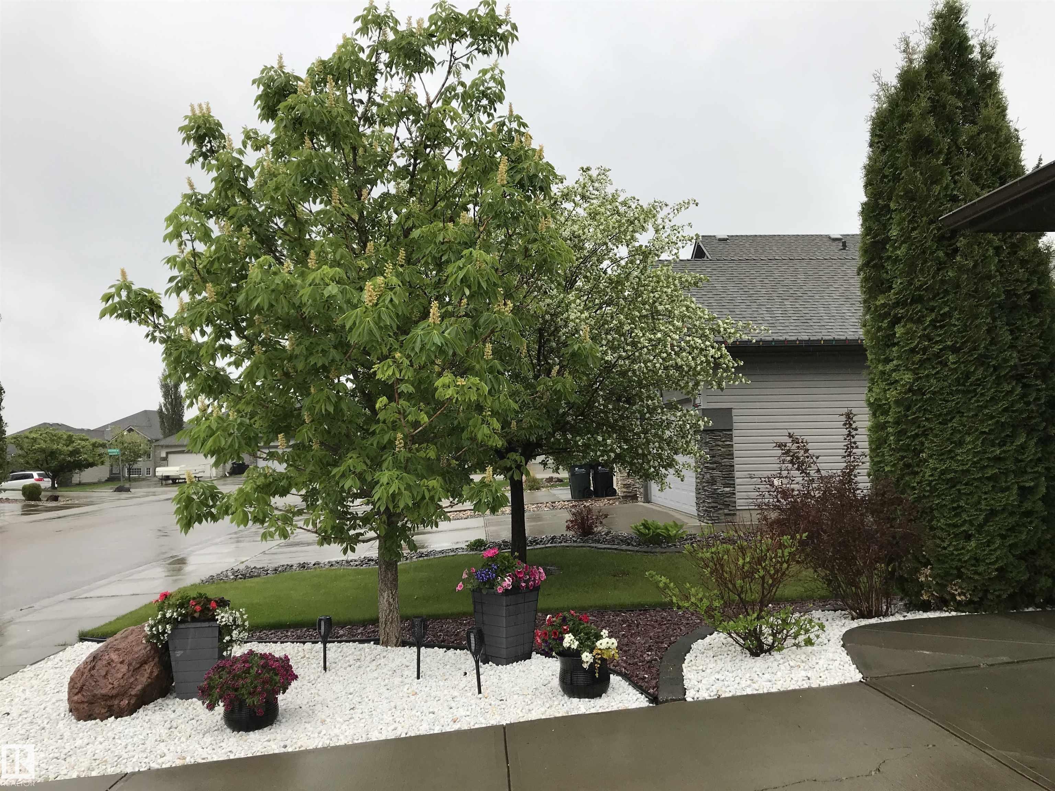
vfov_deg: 49.7
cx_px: 528
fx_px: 853
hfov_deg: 63.4
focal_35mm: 28
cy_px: 396
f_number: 1.8
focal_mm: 3.99
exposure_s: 1/372
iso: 20
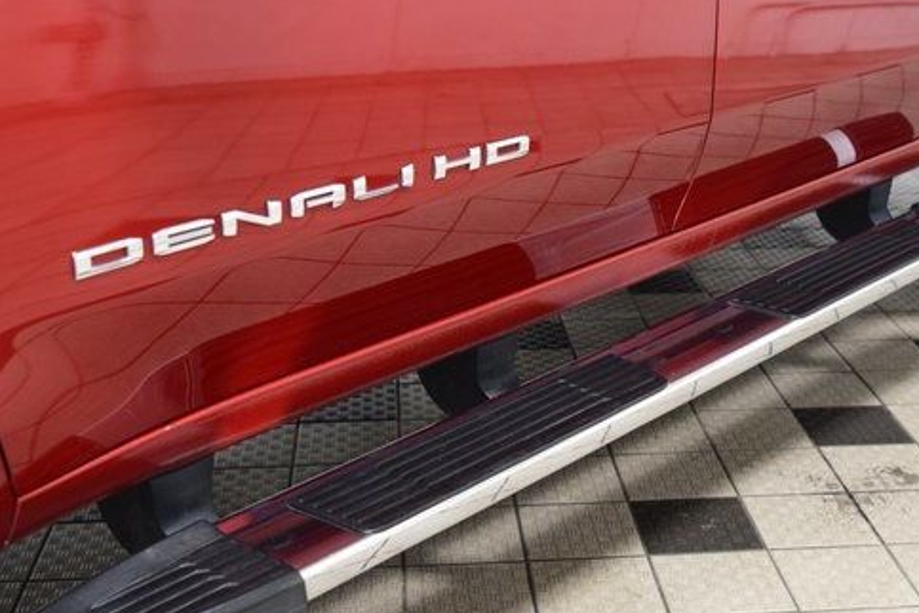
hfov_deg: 34.6
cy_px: 306
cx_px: 518
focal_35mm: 58
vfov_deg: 23.5
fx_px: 1472
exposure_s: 1/60
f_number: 2.8
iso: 1600
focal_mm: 29
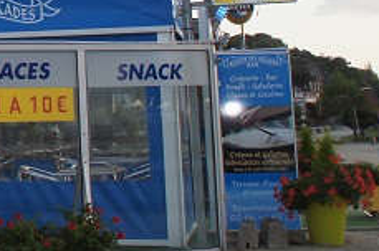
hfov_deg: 18.1
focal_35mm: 105
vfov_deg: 12.6
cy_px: -85
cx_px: -126
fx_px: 1104
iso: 100
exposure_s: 1/100
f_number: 8
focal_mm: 20
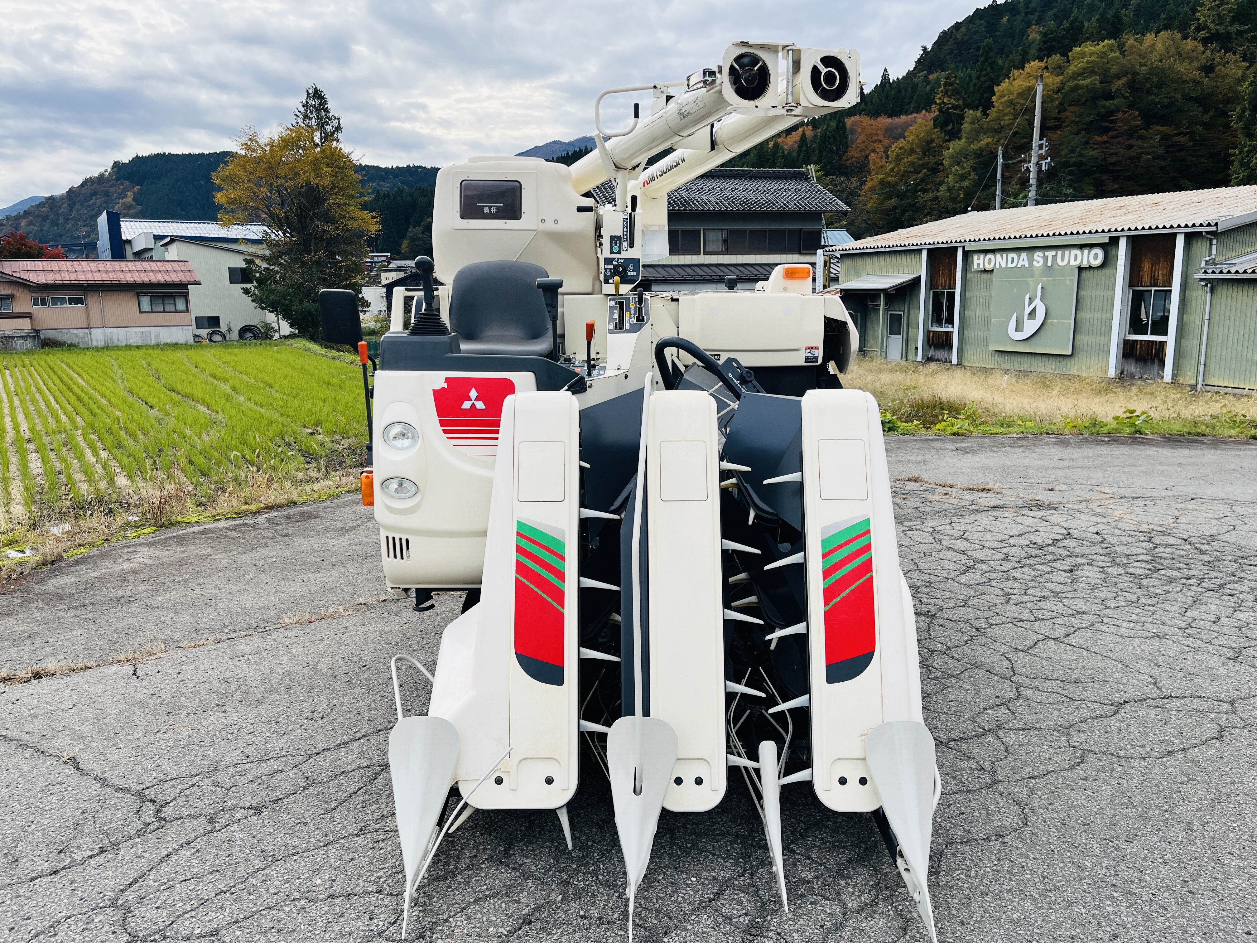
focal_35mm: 26
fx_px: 944
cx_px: 628
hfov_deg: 67.3
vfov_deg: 53.1
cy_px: 472
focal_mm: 5.1
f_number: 1.6
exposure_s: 1/2222
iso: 50
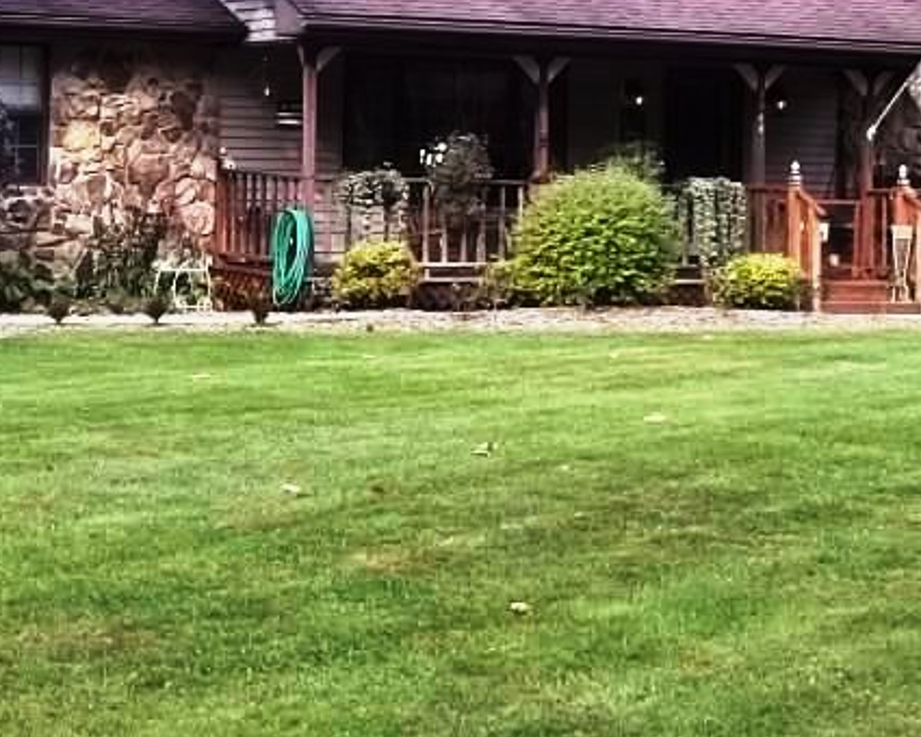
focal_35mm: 97
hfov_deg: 19.4
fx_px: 2644
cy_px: 182
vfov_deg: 15.8
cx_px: 89
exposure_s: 1/250
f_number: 3.3
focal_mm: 5.9
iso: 64
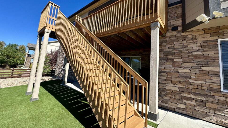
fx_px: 97
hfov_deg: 99.3
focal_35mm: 16
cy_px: 56
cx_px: 109
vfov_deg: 66.9
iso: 50
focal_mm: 2.22
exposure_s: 1/1261
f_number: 2.2
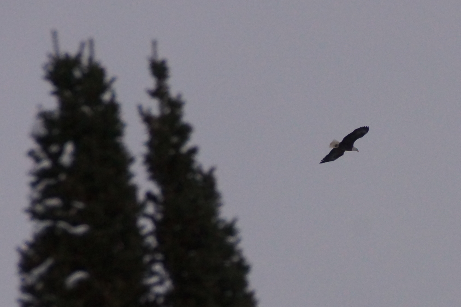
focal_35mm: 375
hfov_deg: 5.5
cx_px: 230
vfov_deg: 3.7
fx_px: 4800
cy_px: 154
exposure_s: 1/640
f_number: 8
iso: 1600
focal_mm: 250
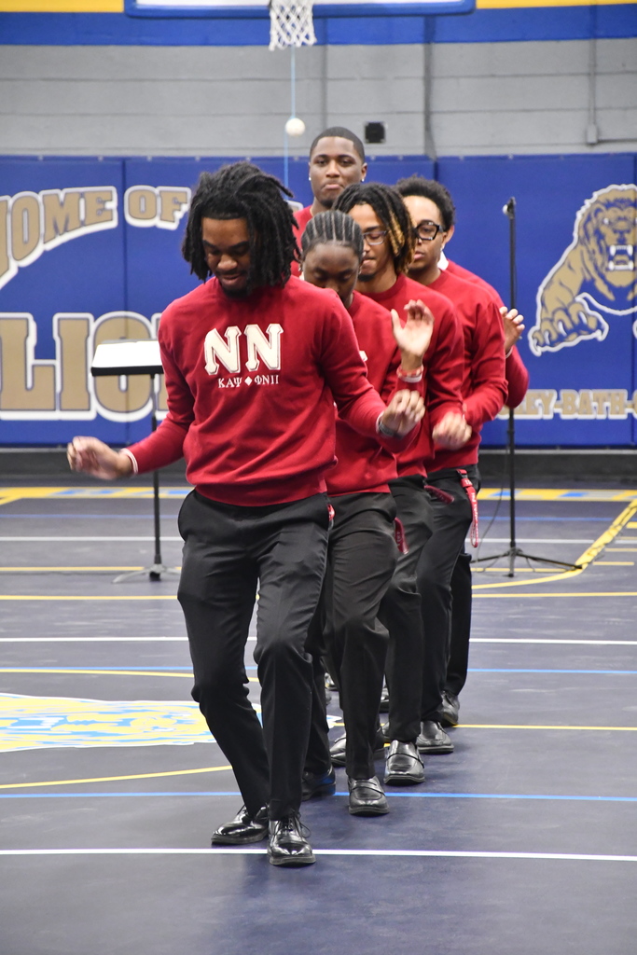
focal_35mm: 174
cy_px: 478
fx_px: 4616
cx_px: 318
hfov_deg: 7.9
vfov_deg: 11.8
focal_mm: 116
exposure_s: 1/60
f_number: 5.6
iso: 4000
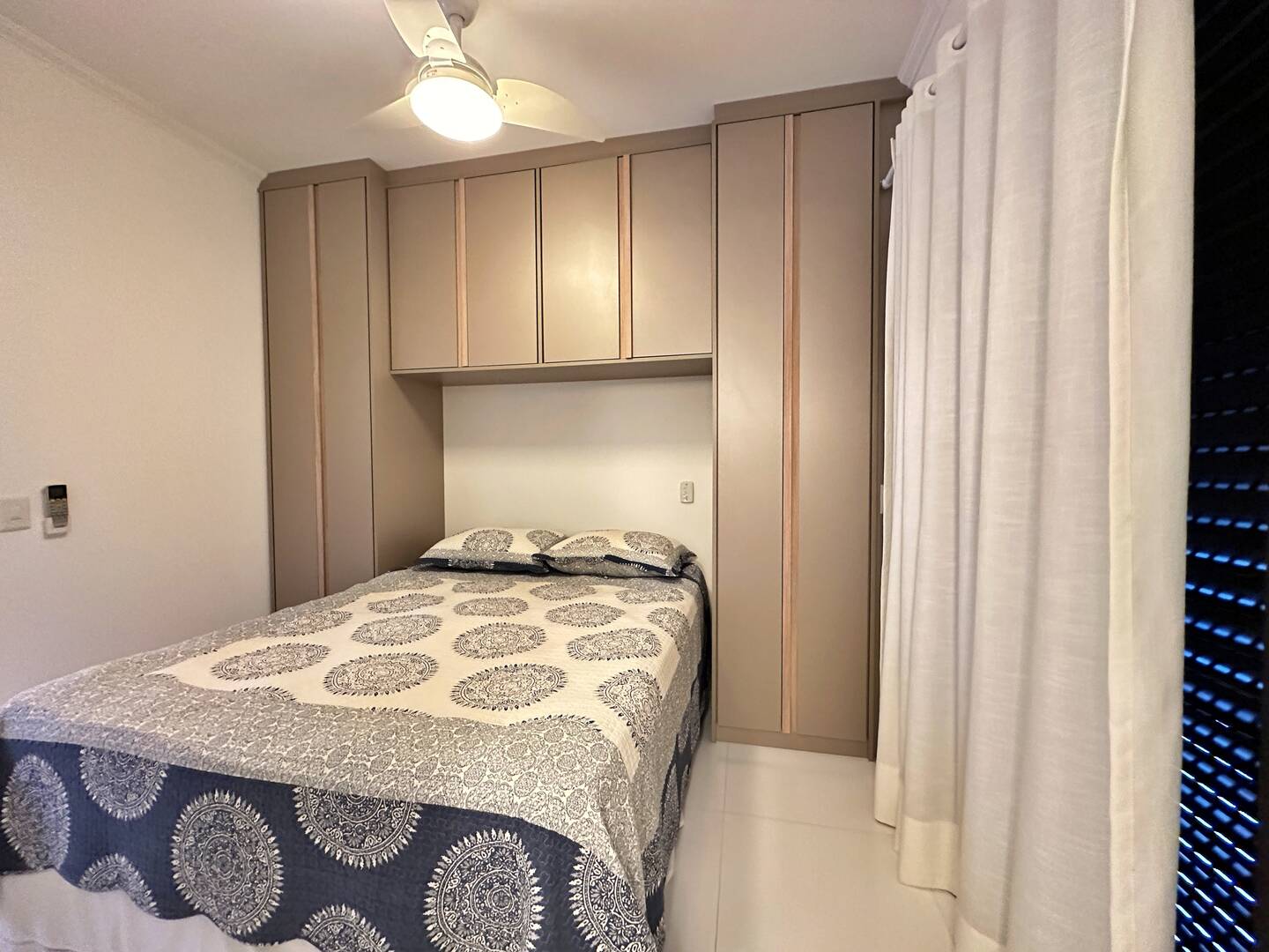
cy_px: 476
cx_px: 634
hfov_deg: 102.1
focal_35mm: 14
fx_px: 513
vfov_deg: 85.7
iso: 800
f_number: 2.2
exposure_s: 1/60
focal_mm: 2.22
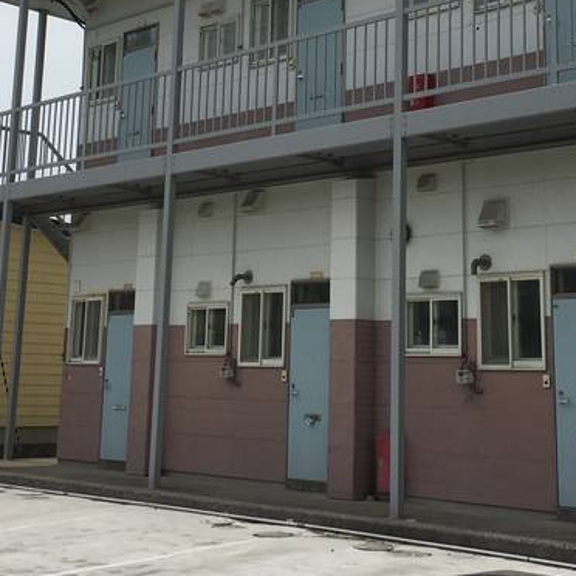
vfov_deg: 27.1
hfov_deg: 27.7
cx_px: 300
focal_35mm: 62
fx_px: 1167
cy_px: 109
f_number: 2.2
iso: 25
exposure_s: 1/4049
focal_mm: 4.15
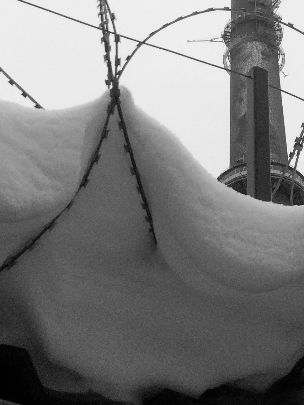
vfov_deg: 21.1
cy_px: -143
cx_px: 238
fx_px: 972
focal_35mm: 83
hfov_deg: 17.6
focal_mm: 4.15
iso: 32
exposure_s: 1/1953
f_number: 2.2
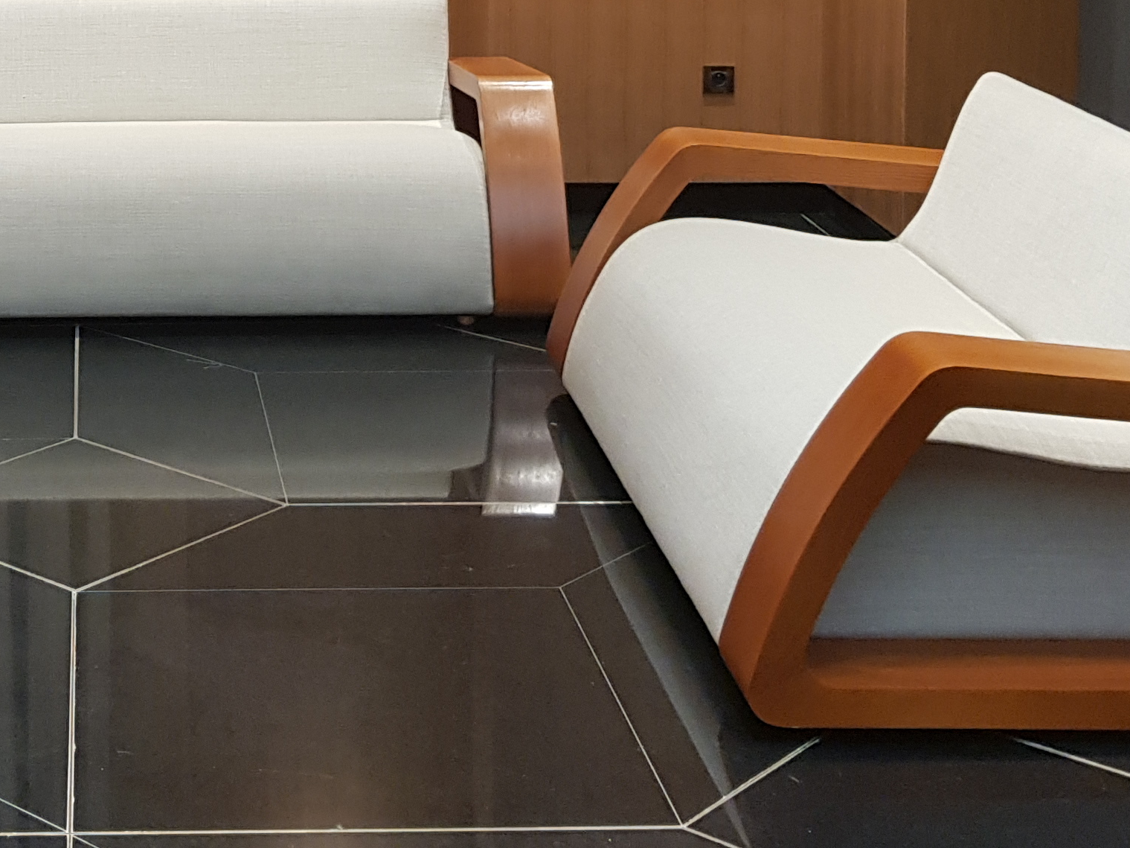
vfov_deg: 20.2
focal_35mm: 69
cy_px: -117
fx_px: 2252
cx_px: 57
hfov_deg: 26.9
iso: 160
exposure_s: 1/50
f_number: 1.7
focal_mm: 4.3
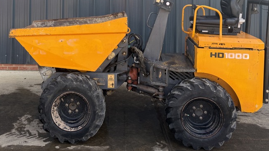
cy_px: -6
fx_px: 292
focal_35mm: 41
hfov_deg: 49.1
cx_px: 109
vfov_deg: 27.1
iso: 80
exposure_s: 1/654
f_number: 1.78
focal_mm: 6.76
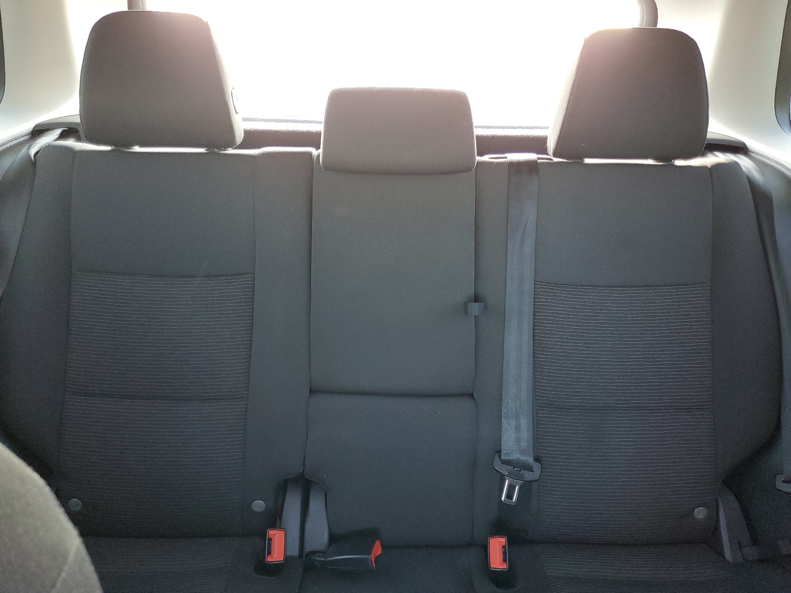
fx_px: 594
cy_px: 296
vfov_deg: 53.1
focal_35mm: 26
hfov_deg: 67.3
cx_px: 396
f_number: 1.5
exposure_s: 1/60.2
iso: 163
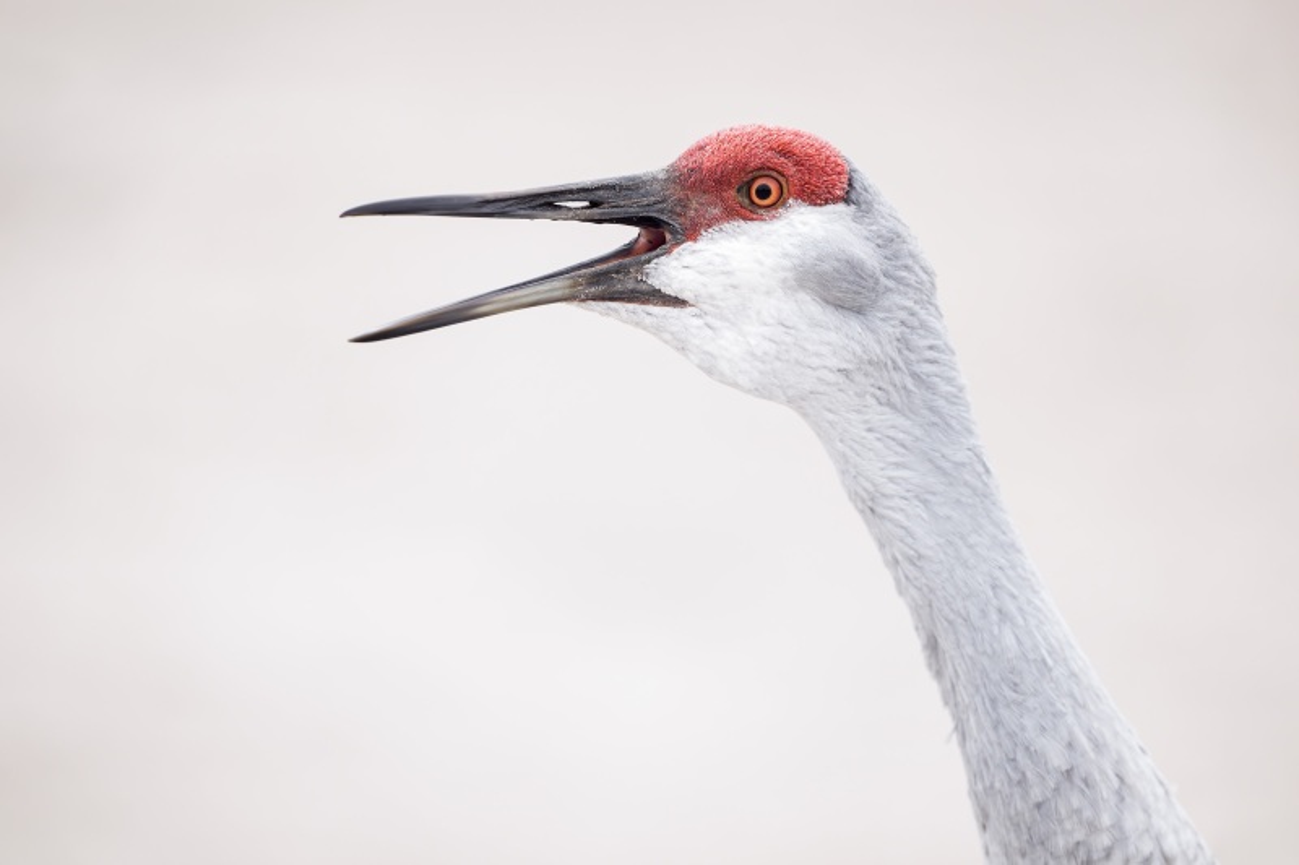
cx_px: 650
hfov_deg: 4.9
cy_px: 432
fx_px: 15151
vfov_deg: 3.3
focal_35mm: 420
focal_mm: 420
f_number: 4
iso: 2000
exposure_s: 1/1250
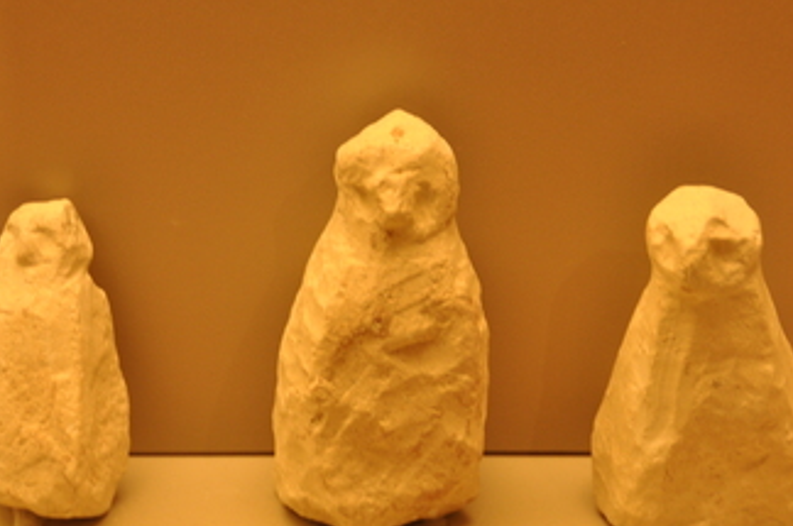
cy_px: 291
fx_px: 3585
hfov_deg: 12.6
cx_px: 421
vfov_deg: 8.4
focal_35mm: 163
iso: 640
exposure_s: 1/30
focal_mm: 80
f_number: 5
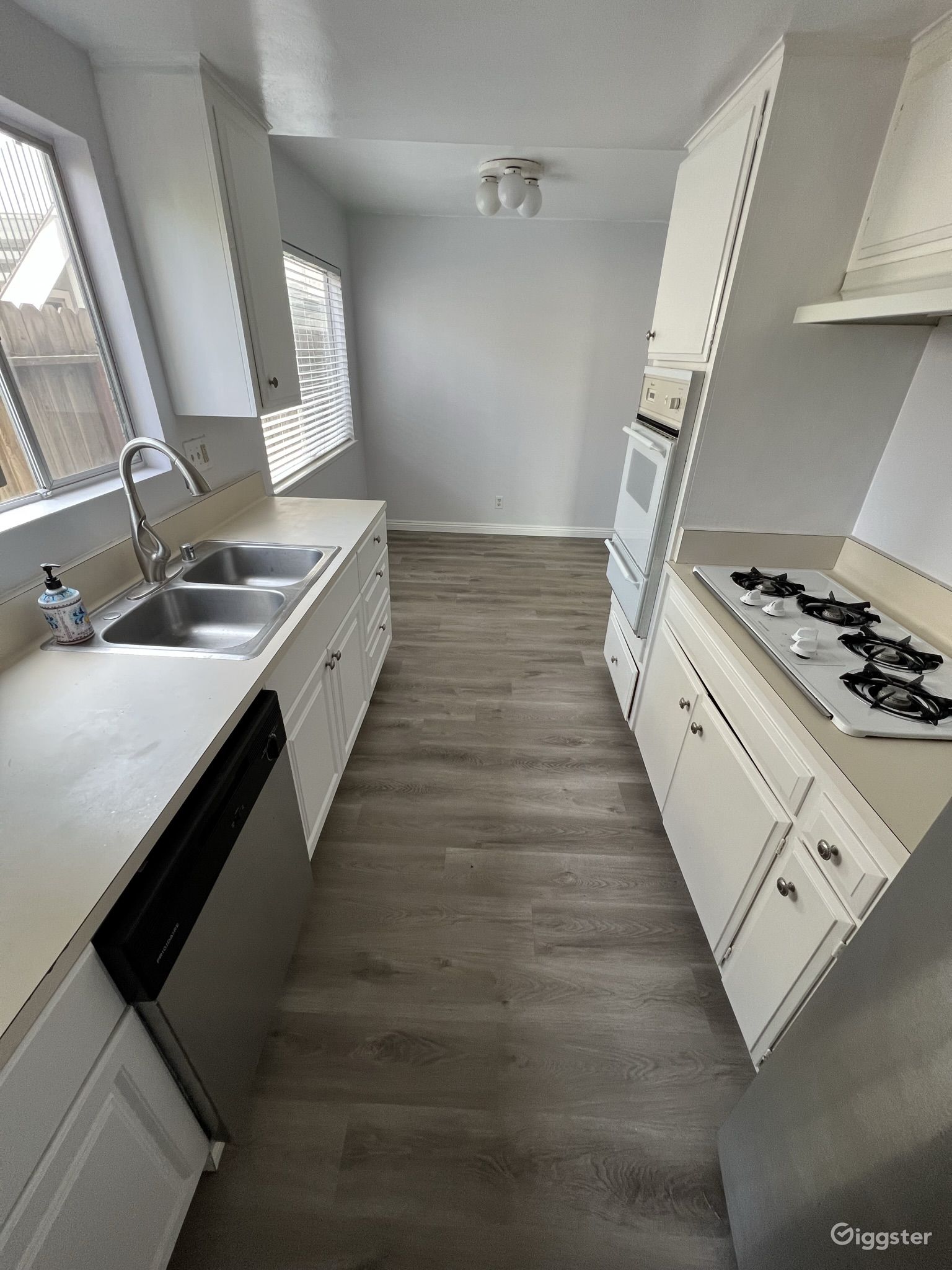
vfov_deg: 106.2
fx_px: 477
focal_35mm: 13
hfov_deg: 89.9
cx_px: 476
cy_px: 635
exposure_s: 1/120
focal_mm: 1.57
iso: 160
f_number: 1.8
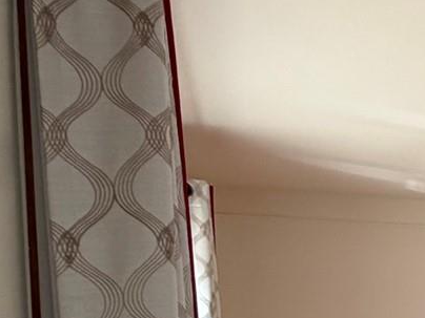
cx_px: 789
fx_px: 872
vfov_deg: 19.5
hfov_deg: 19.5
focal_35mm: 71
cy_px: 384
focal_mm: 2.22
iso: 125
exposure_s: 1/121
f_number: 2.2
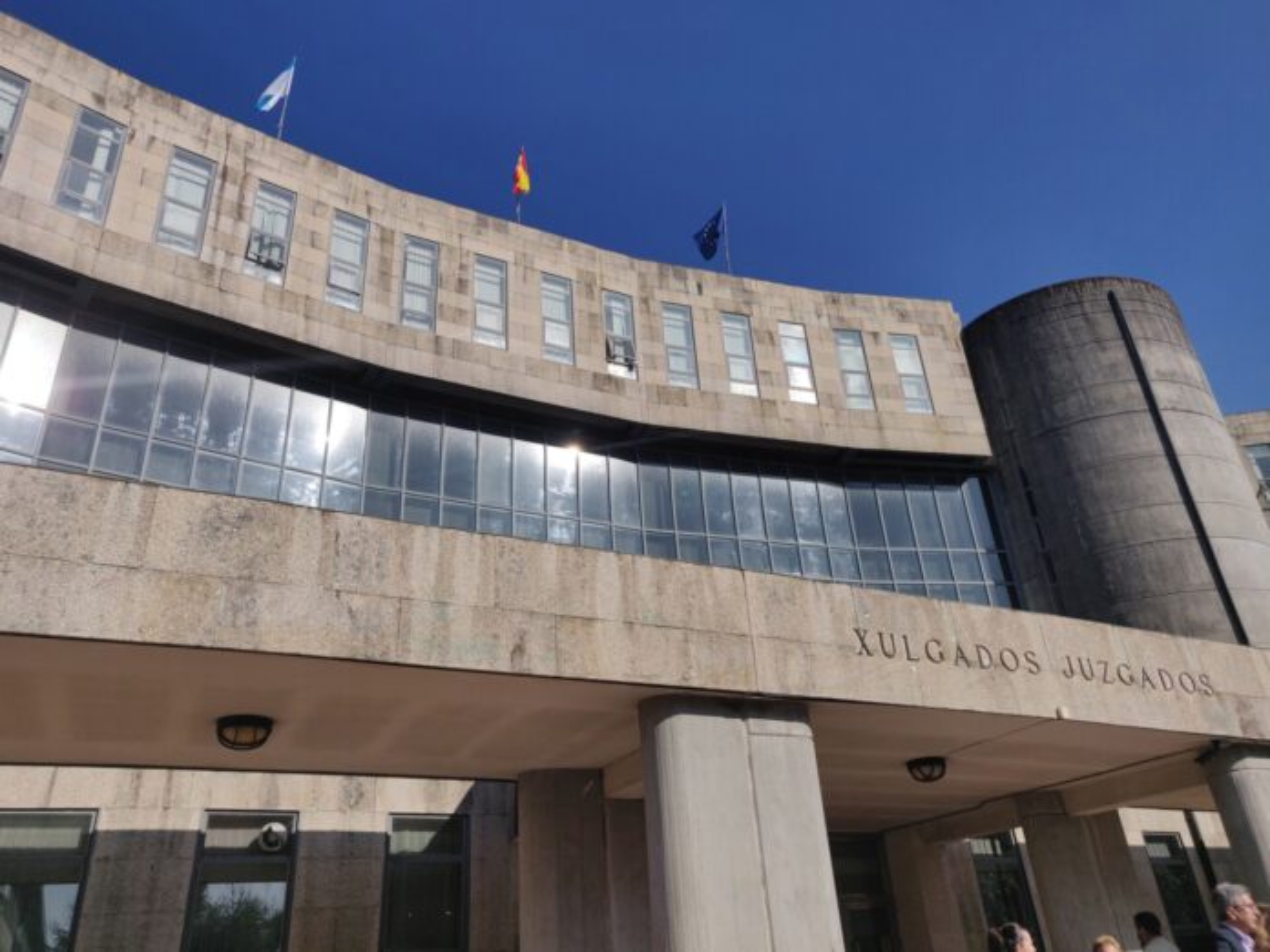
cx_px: 635
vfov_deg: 54.9
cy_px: 476
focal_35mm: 25
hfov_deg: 69.4
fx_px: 917
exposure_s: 1/4965
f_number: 1.7
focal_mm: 4.25
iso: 100
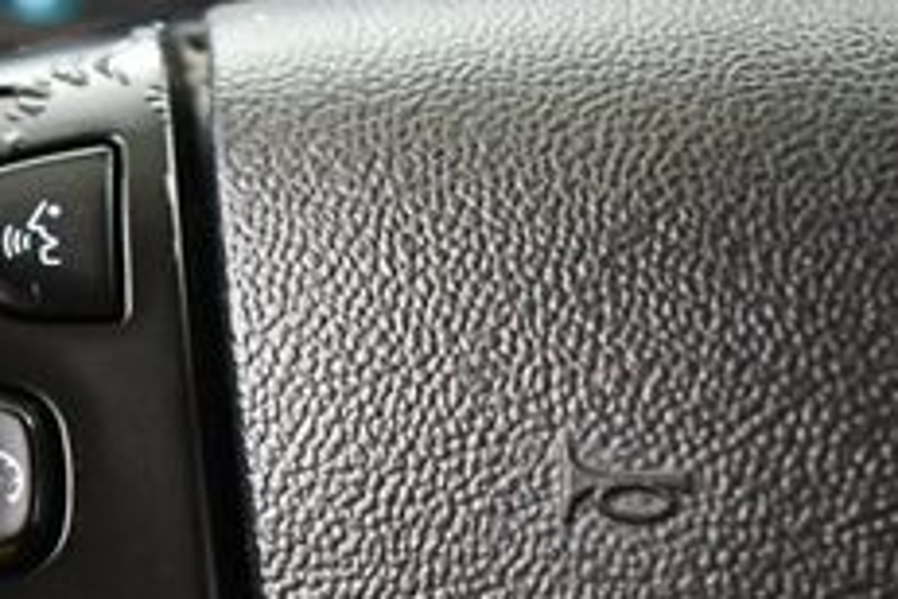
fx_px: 2494
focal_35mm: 100
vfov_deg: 13.7
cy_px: 389
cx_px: -229
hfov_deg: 19.1
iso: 4000
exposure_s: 1/60
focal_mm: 18
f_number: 3.5
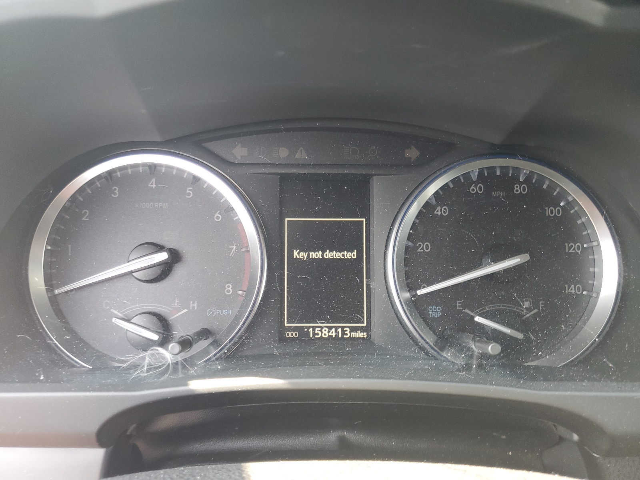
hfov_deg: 67.3
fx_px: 481
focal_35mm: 26
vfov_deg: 53.1
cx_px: 320
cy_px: 240
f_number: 1.5
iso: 91
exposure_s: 1/60.2
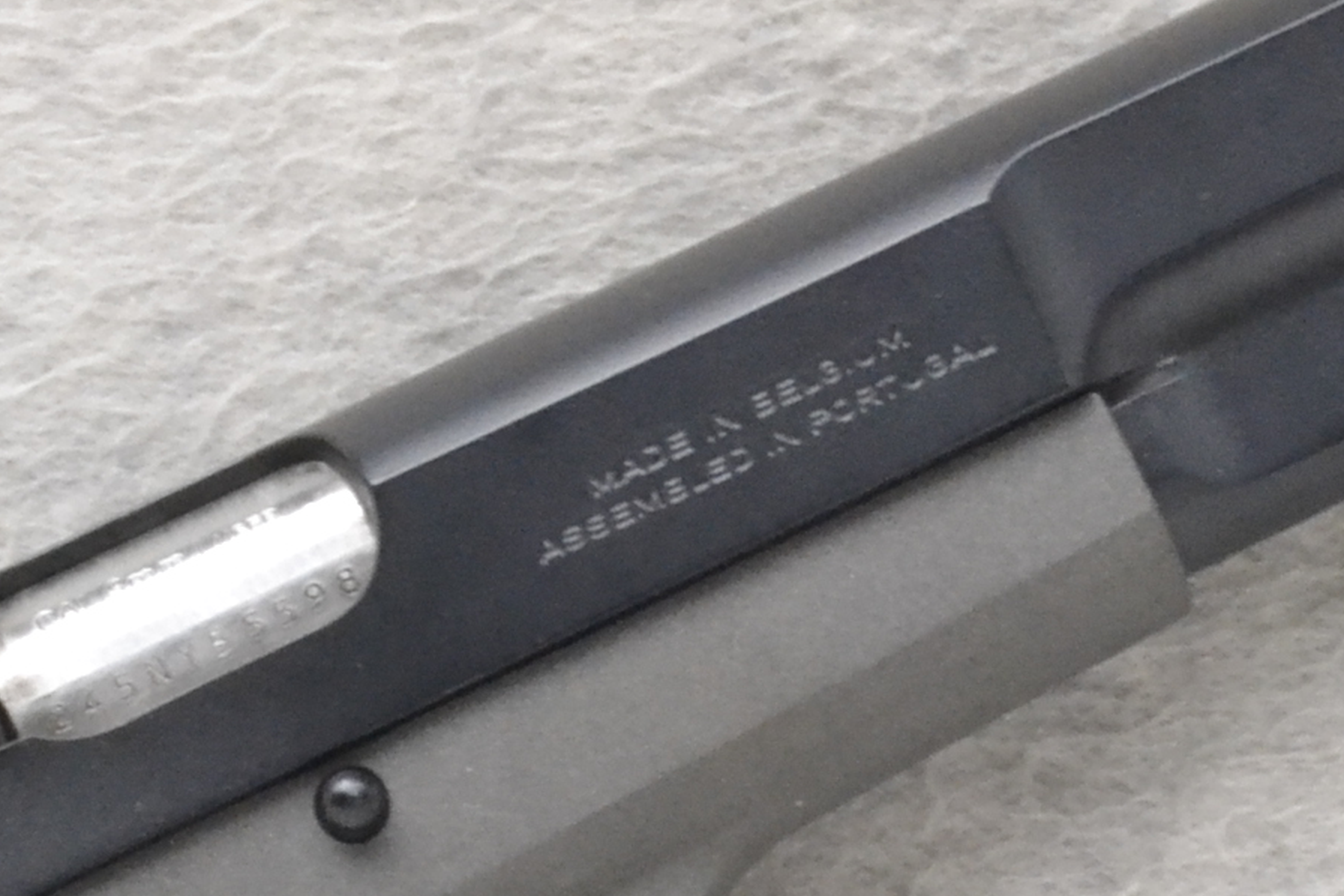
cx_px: 332
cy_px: 1216
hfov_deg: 8.5
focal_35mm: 243
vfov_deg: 5.6
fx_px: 9070
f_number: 20
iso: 3200
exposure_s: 1/60
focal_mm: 42
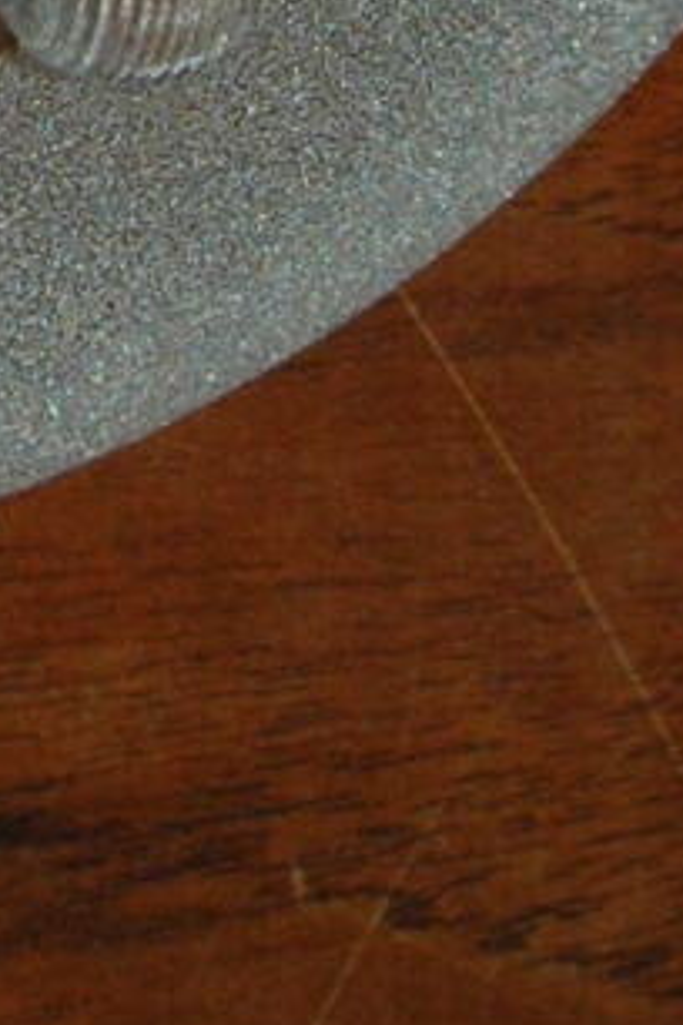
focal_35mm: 307
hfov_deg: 4.4
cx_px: -629
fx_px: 8736
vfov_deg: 6.3
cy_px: -1638
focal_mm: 28
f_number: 7.1
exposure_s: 1/125
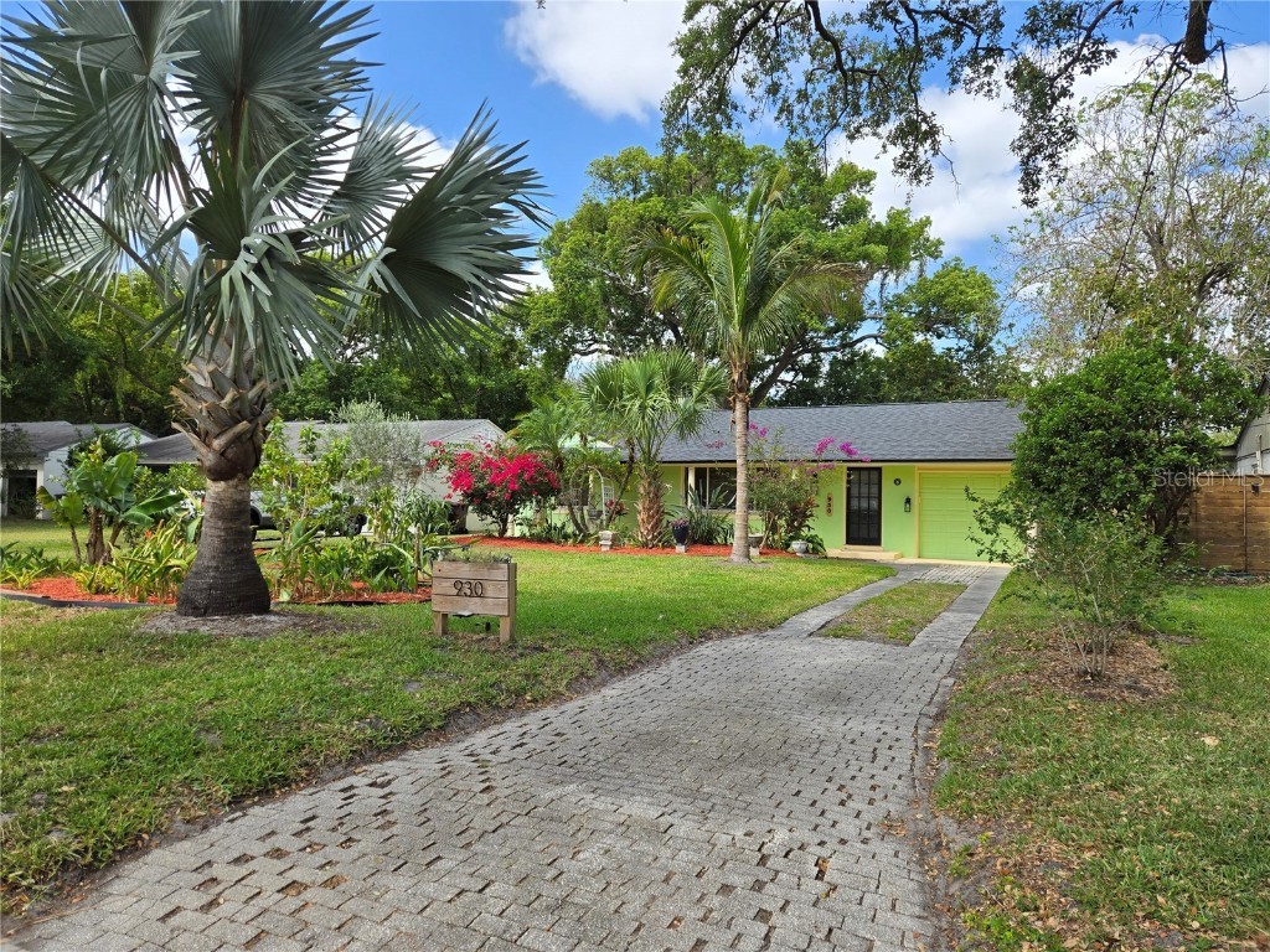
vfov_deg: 58.9
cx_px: 635
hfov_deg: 73.9
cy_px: 476
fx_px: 844
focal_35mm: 23
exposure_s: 1/1167
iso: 25
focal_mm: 5.4
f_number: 1.8
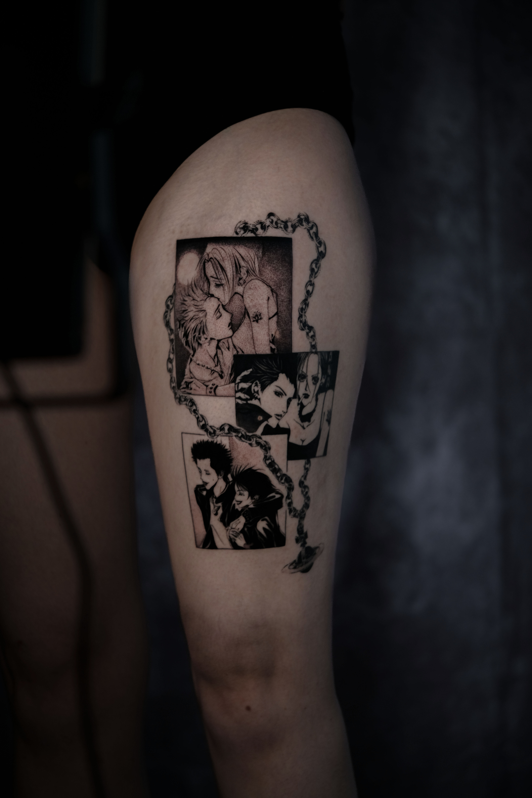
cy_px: 399
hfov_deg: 11.4
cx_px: 266
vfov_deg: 17.1
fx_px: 2660
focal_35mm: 120
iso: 500
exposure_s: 1/125
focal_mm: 80
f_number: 2.8
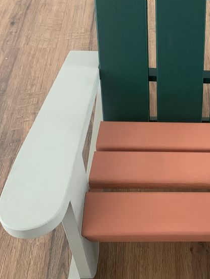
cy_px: 128
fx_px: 380
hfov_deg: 29.6
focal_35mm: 47
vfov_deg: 40.4
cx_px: 189
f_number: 1.8
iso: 500
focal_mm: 4.25
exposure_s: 1/30
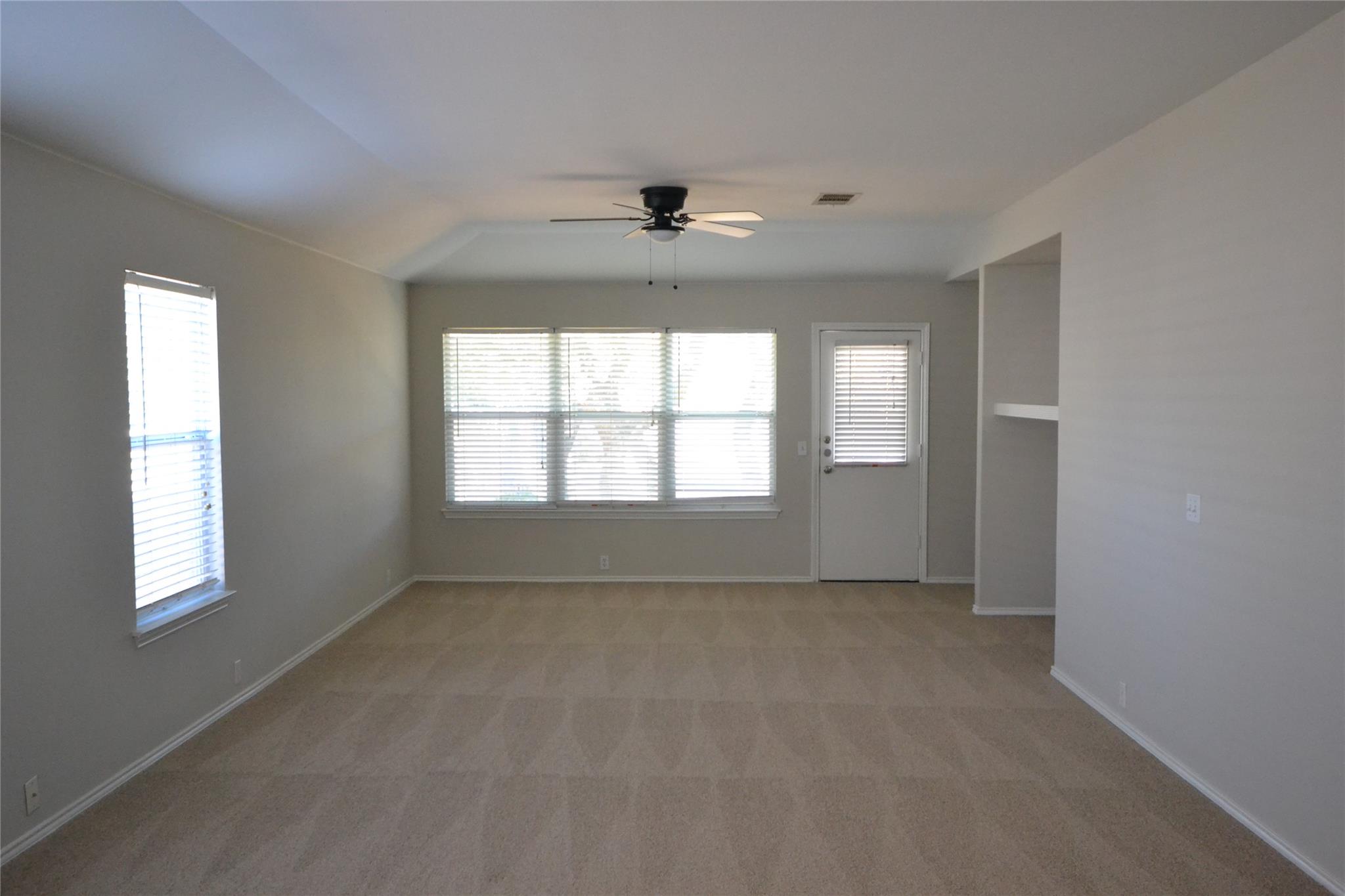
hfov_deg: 61.9
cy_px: 448
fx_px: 1121
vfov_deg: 43.6
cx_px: 672
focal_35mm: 30
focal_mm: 20
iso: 2800
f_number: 5.6
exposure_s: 1/60
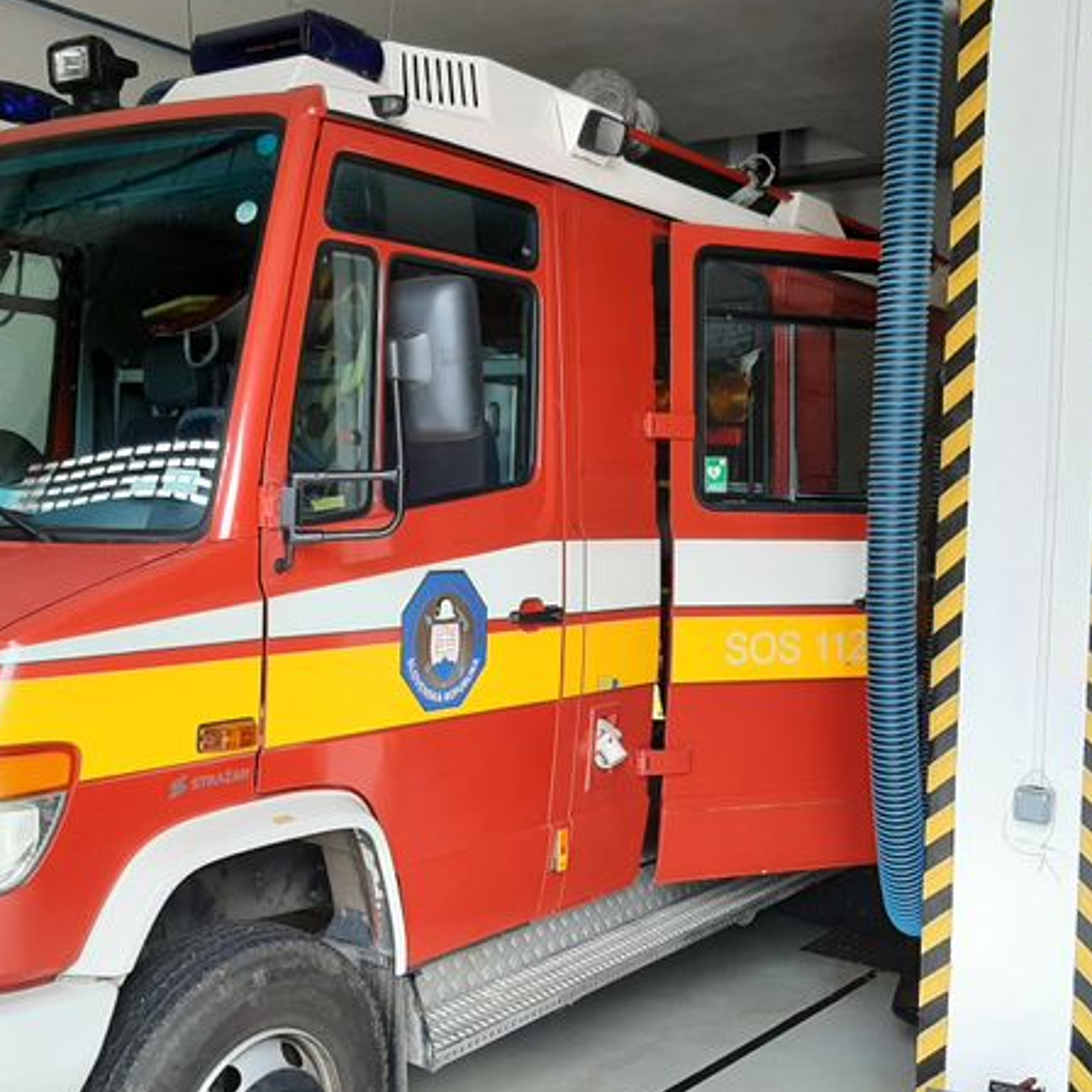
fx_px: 1392
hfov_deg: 42.7
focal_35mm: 39
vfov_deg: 42.8
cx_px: 458
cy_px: 551
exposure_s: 1/134
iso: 40
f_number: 1.7
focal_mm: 3.93
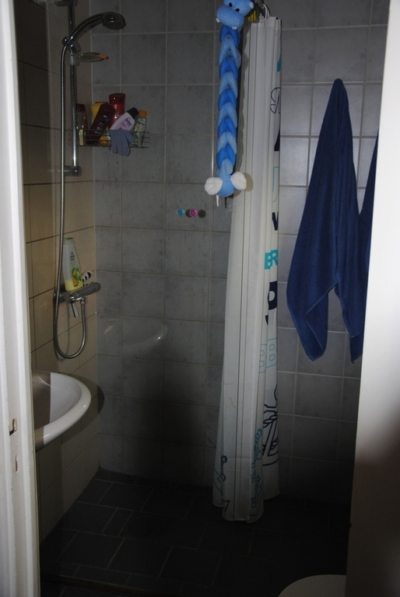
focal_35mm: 38
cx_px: 200
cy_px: 298
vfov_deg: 51.2
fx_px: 623
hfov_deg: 35.6
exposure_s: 1/60
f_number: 4
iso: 200
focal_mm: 25
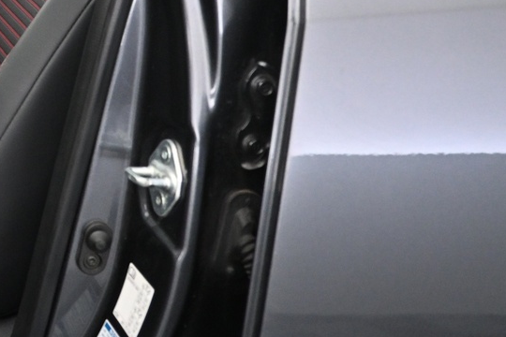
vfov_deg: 17.9
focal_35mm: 72
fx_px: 1012
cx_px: -139
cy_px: -77
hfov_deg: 24.7
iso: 1600
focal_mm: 16
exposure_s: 1/25
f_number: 3.5
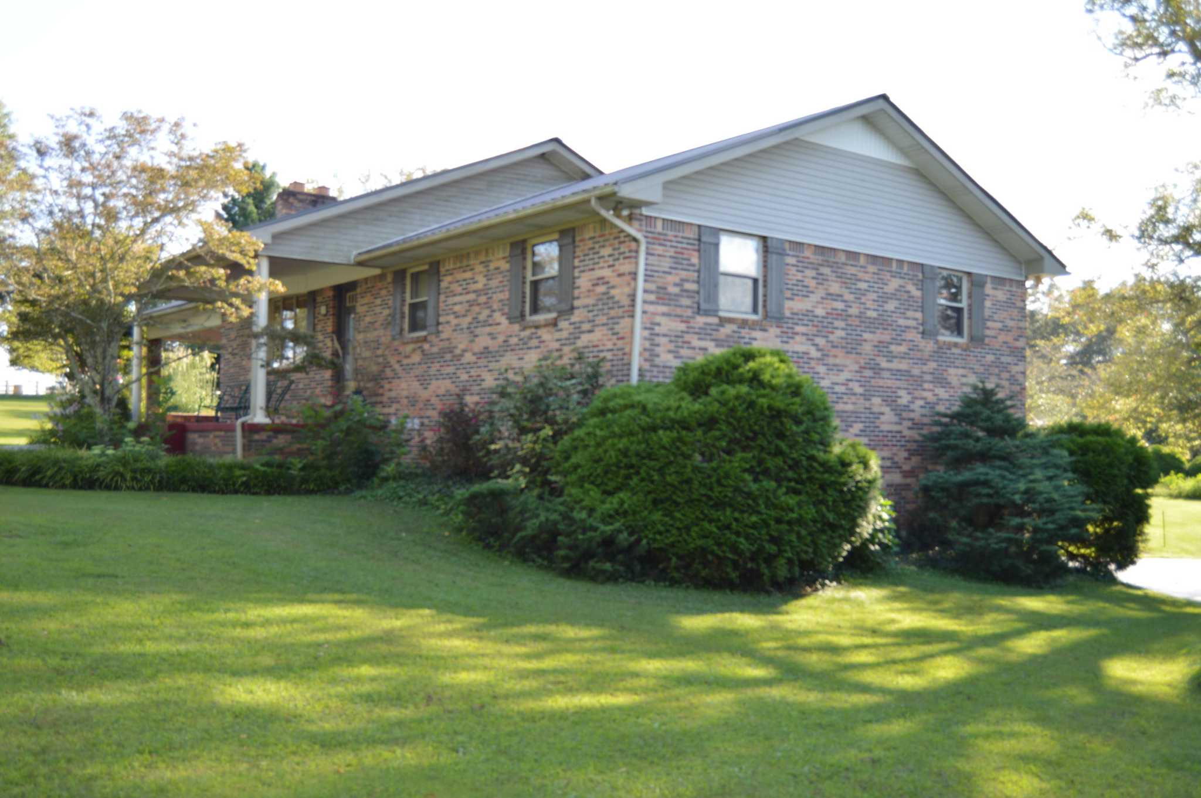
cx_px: 600
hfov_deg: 57.3
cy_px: 399
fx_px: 1100
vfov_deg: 39.9
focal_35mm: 33
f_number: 4
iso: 100
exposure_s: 1/160
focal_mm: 22
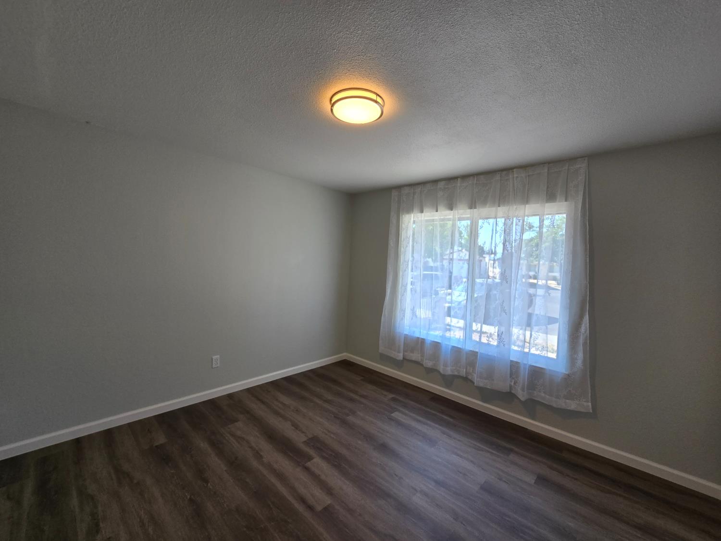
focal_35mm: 13
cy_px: 270
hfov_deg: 106.2
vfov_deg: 89.9
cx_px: 360
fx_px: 271
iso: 64
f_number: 2.2
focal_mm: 2.2
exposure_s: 1/120
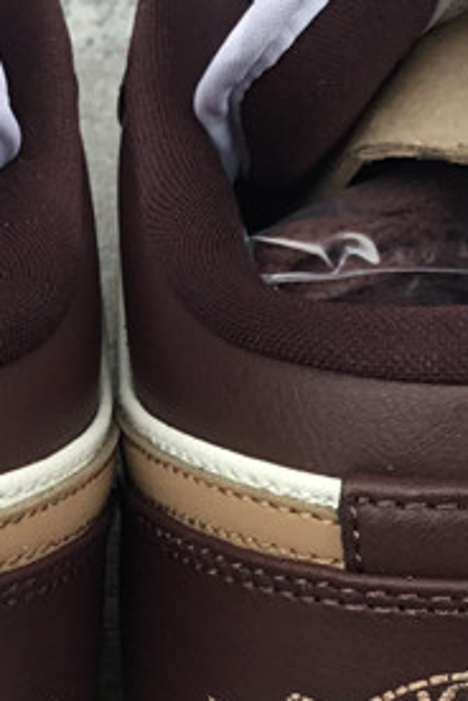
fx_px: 2047
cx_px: 81
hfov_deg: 13.0
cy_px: 489
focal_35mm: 105
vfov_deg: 19.4
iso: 40
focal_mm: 3.3
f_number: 2.4
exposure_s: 1/100
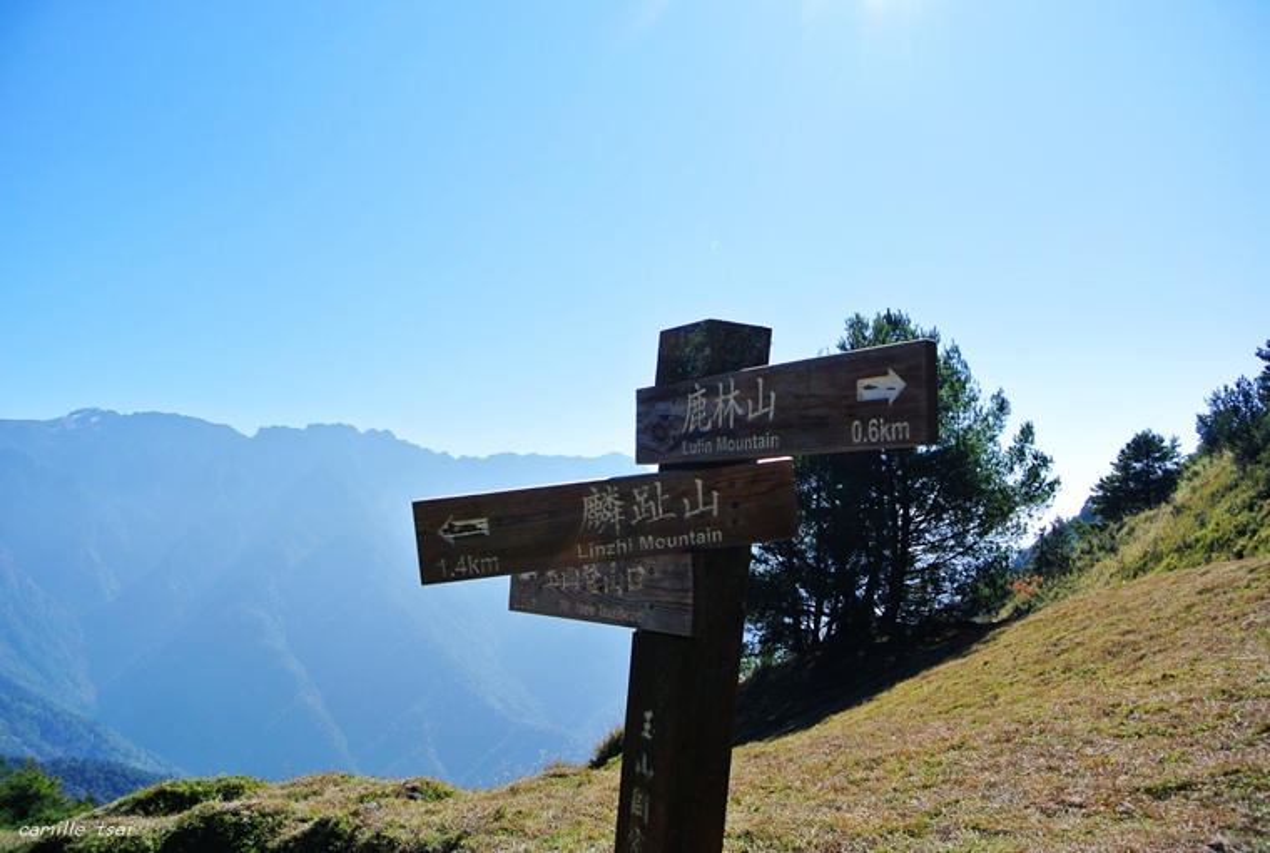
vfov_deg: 48.1
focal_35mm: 27
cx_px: 635
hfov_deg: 67.3
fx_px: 954
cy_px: 426
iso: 100
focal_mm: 10
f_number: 5
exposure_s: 1/800
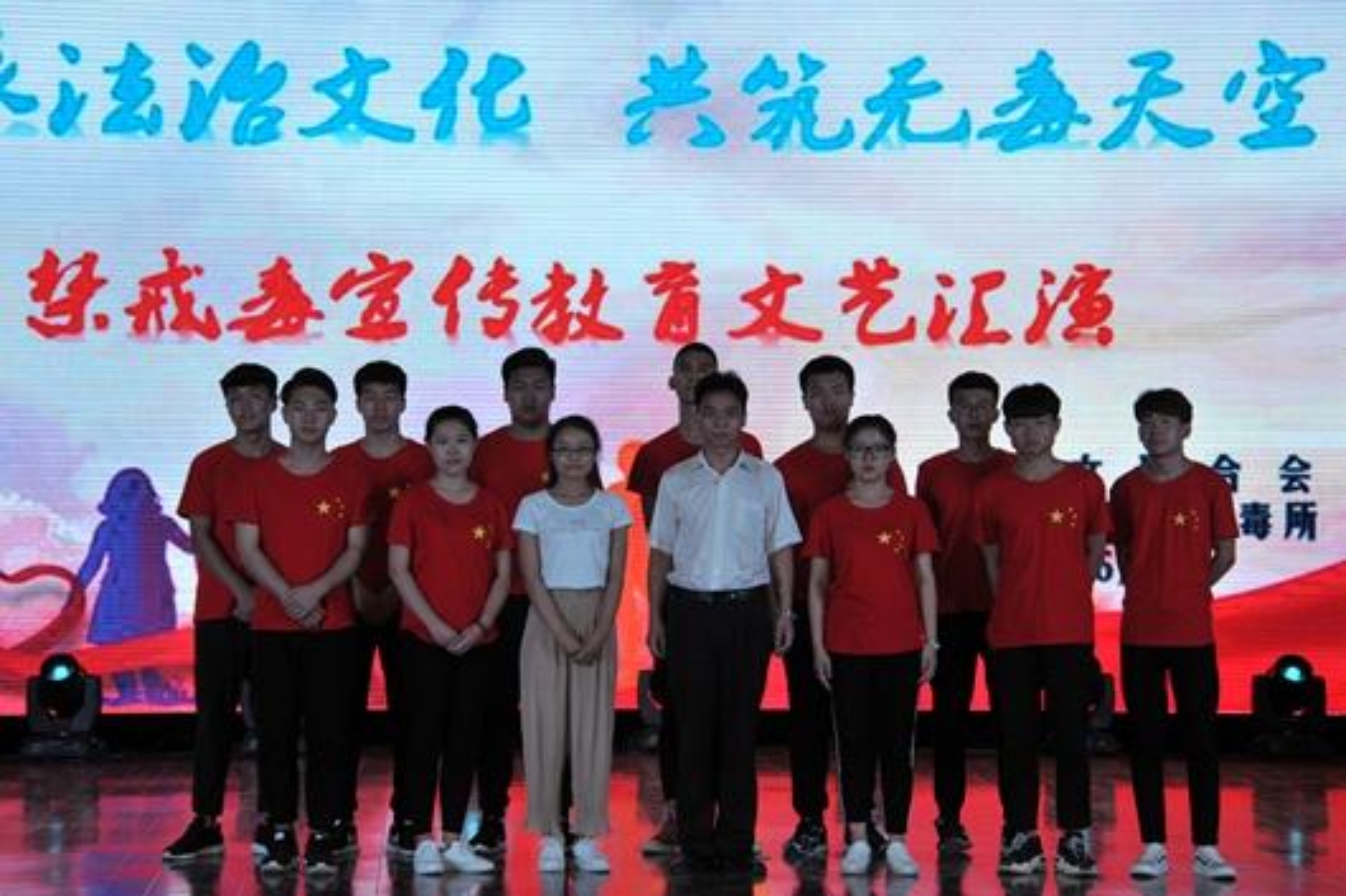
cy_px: 448
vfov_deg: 11.4
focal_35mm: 120
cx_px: 673
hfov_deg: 17.1
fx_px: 4485
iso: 1600
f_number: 14
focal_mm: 120
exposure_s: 1/250
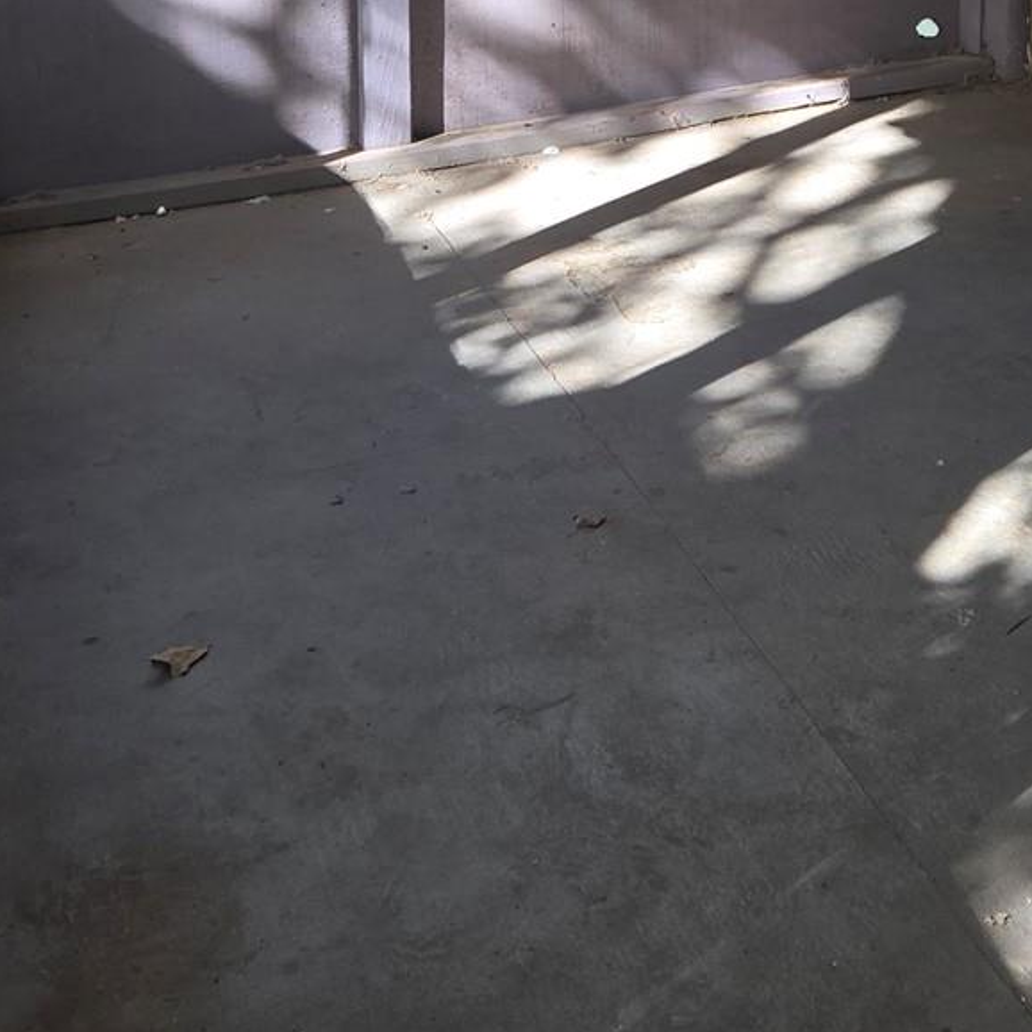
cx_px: 793
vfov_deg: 22.0
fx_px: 2429
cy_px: -234
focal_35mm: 72
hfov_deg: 23.7
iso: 25
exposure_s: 1/120
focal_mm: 5.4
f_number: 1.8
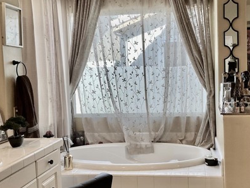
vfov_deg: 30.9
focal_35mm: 47
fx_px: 339
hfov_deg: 40.3
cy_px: 97
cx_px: 145
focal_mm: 3
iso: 50
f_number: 1.8
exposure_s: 1/120
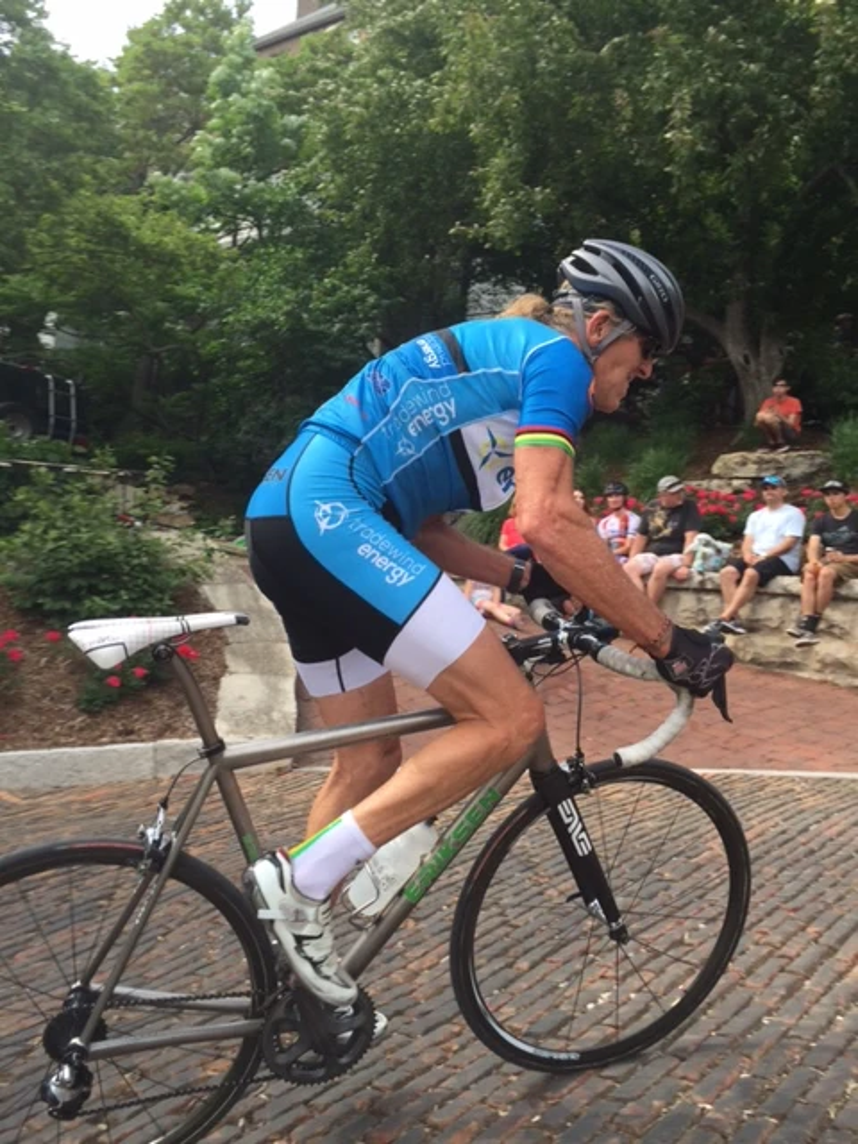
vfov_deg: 61.7
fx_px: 958
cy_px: 572
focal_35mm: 29
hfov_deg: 48.2
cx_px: 429
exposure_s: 1/471
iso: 32
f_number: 2.2
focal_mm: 4.15
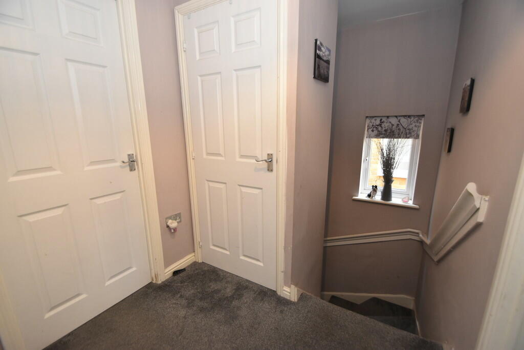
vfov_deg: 77.3
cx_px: 262
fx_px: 218
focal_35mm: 15
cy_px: 175
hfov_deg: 100.4
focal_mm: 10
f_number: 3.5
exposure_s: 1/60
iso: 1250
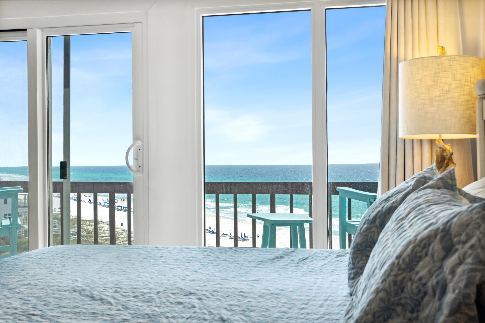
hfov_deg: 43.6
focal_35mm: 45
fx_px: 606
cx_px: 242
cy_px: 162
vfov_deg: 29.9
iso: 400
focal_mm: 30
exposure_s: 1/1250
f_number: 9
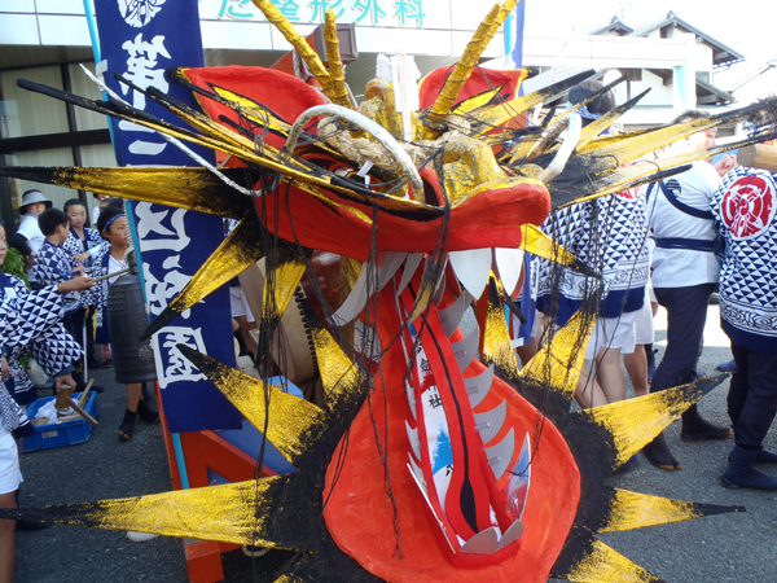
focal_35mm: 28
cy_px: 292
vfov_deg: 49.7
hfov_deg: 63.4
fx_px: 628
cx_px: 388
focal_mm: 5
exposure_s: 1/60
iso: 80
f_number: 3.9
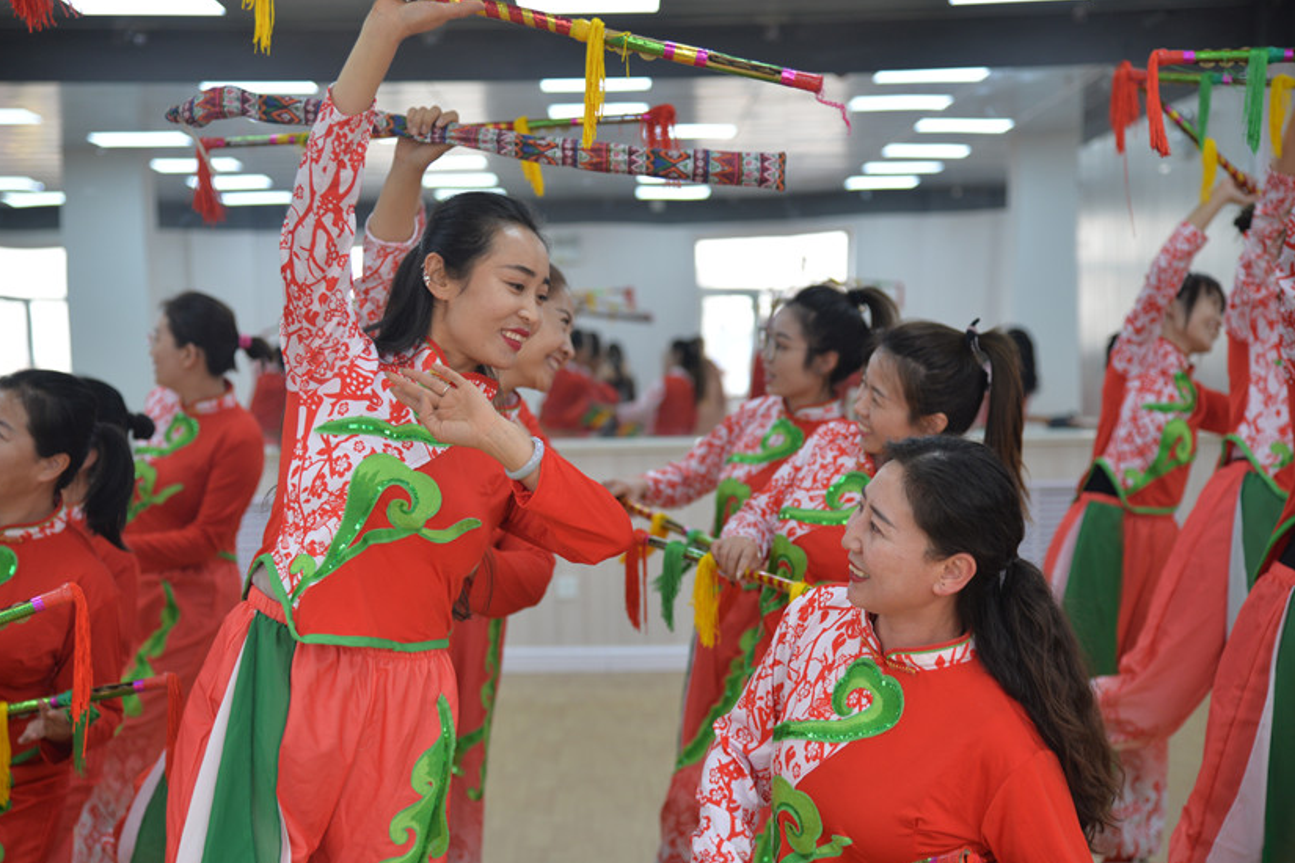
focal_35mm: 80
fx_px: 2878
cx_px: 631
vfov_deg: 17.1
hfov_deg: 25.4
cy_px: 431
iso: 450
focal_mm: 75
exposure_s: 1/60
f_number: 4
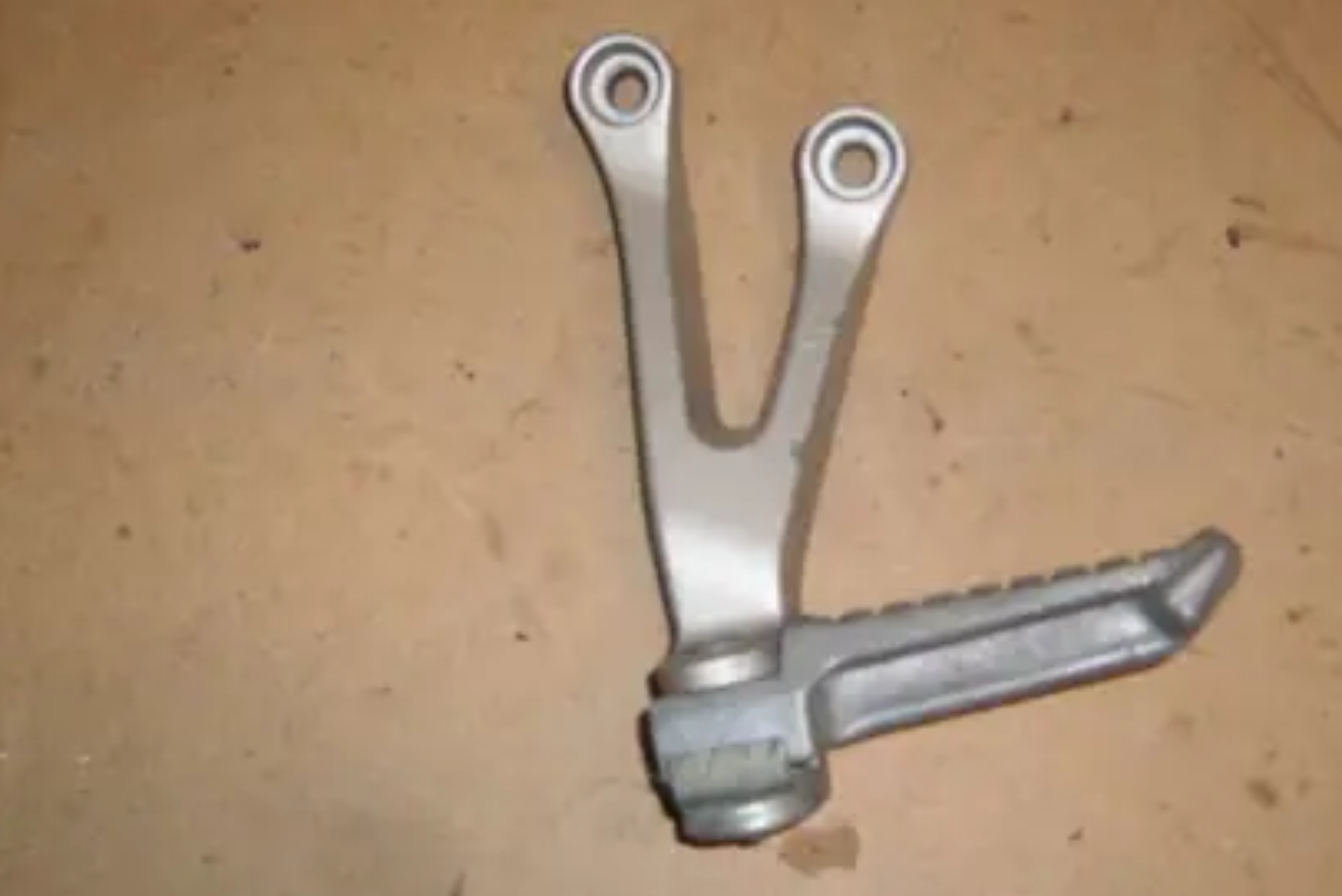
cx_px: 764
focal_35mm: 43
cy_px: 430
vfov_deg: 31.2
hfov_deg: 45.3
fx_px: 1603
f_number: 2.8
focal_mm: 5.8
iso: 50
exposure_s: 1/30
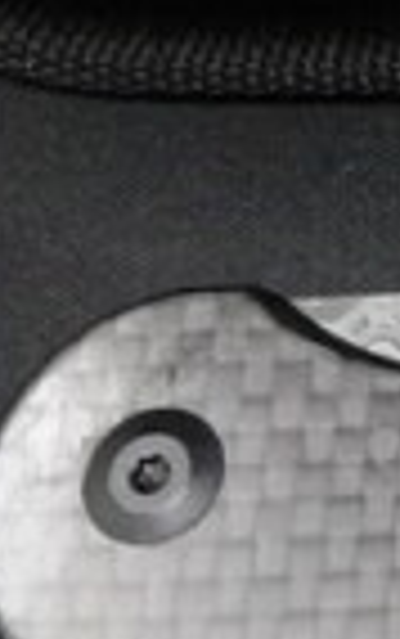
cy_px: 50
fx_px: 1915
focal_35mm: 110
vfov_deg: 18.6
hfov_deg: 10.9
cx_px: 800
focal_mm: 9
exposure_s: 1/30
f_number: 10
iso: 1600
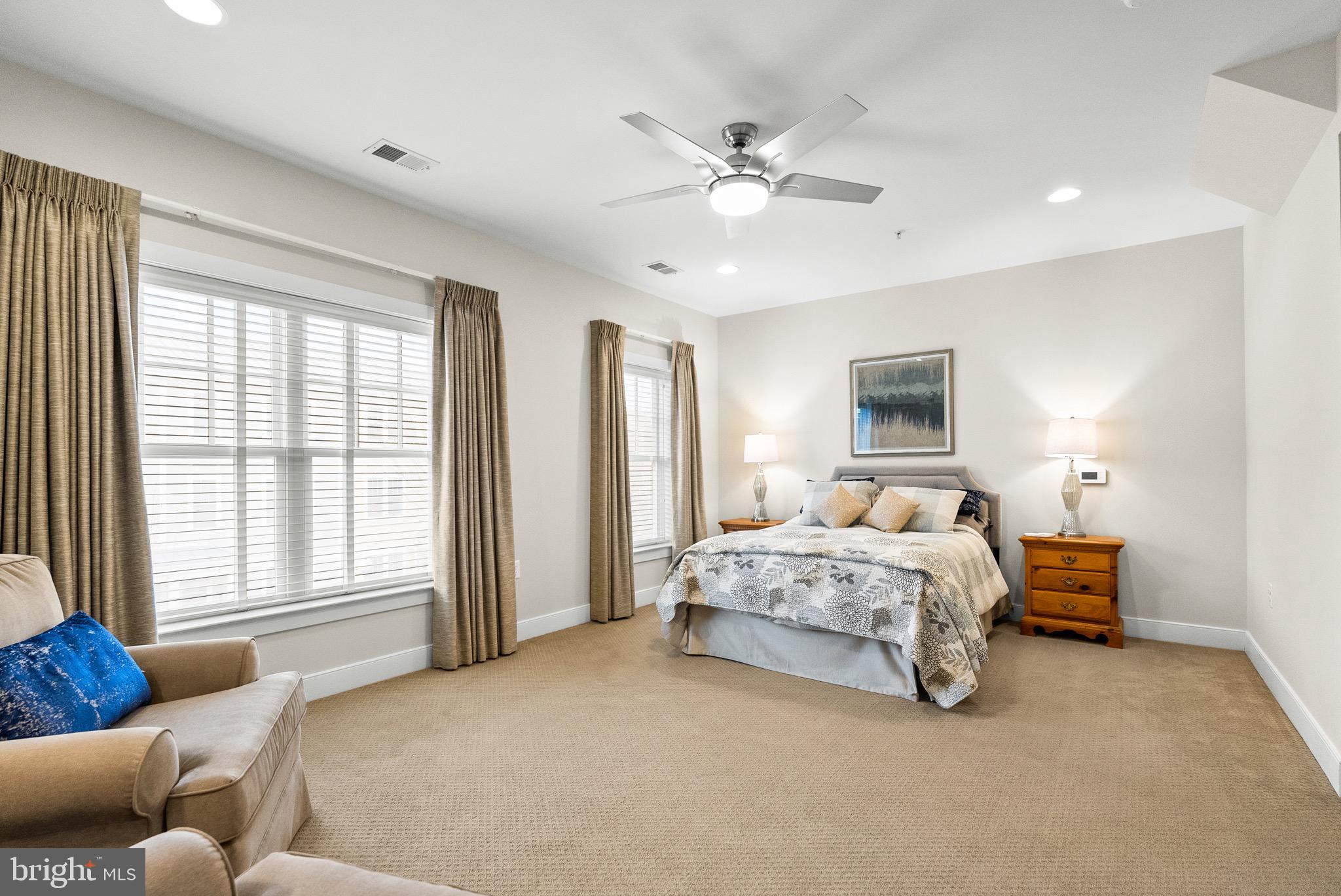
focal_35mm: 16
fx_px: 596
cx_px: 670
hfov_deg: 96.7
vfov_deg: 73.8
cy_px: 448
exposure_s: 1/25
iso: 1600
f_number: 4.5
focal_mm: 16
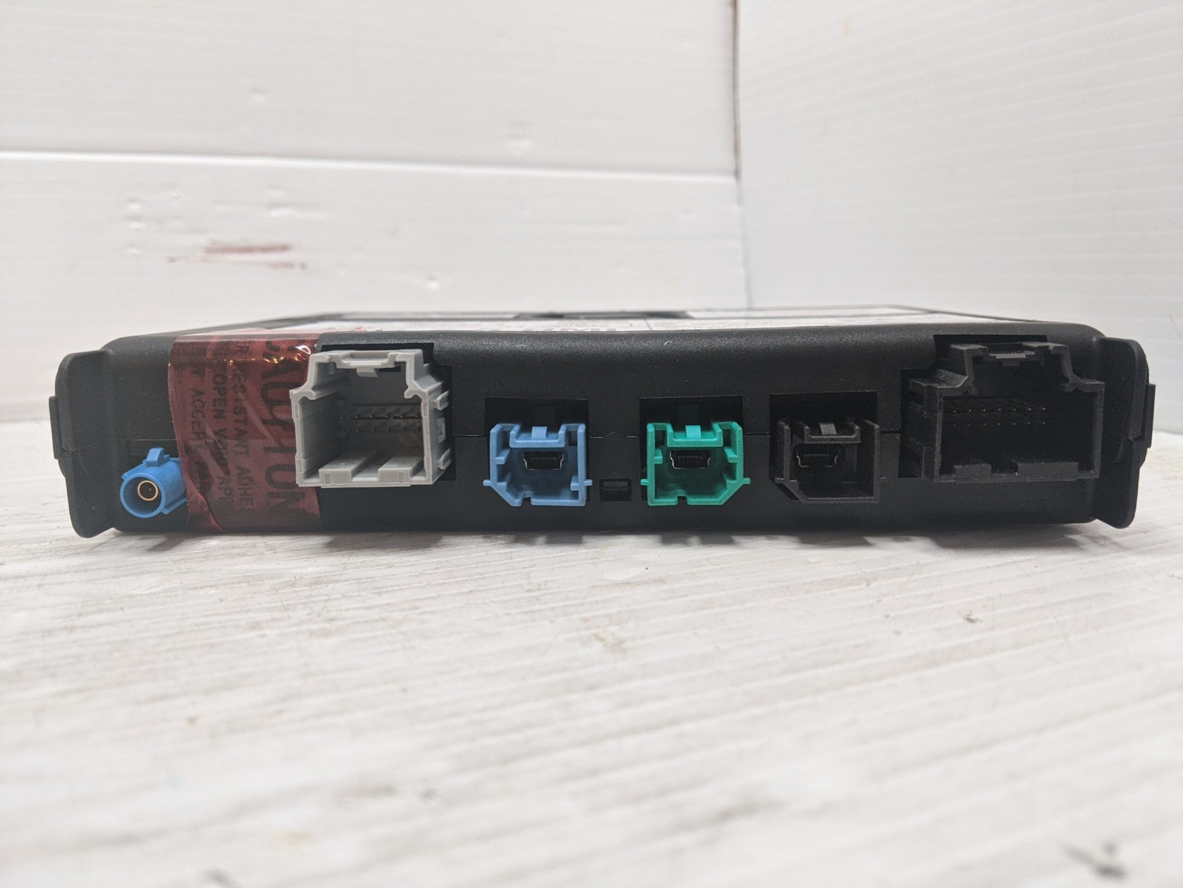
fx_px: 923
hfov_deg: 65.3
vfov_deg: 51.4
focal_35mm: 27
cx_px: 592
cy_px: 444
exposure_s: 1/125
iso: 171
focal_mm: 4.44
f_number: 1.8
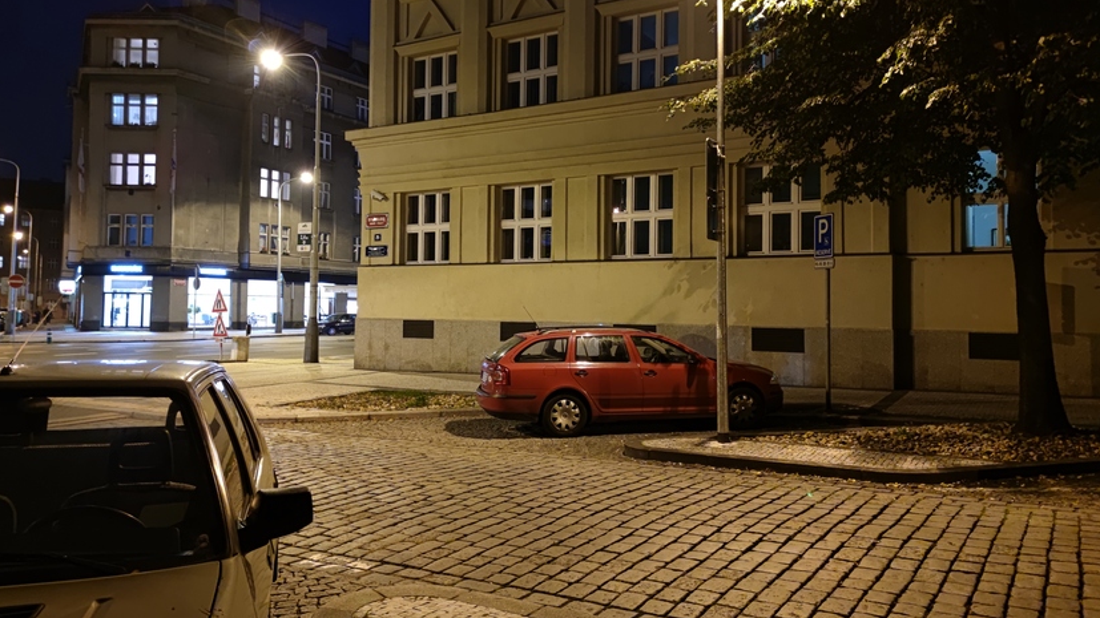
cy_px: 276
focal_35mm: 27
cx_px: 543
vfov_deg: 42.8
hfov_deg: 69.9
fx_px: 787
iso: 822
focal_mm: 6.72
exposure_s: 1/13
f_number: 1.69
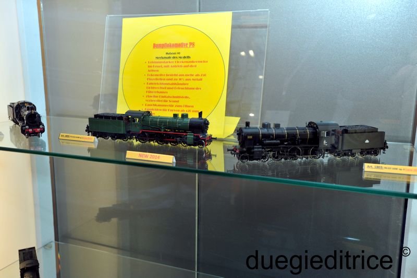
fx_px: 405
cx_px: 208
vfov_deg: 37.8
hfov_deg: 54.5
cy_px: 139
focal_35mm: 35
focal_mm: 35
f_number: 9
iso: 800
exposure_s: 1/160
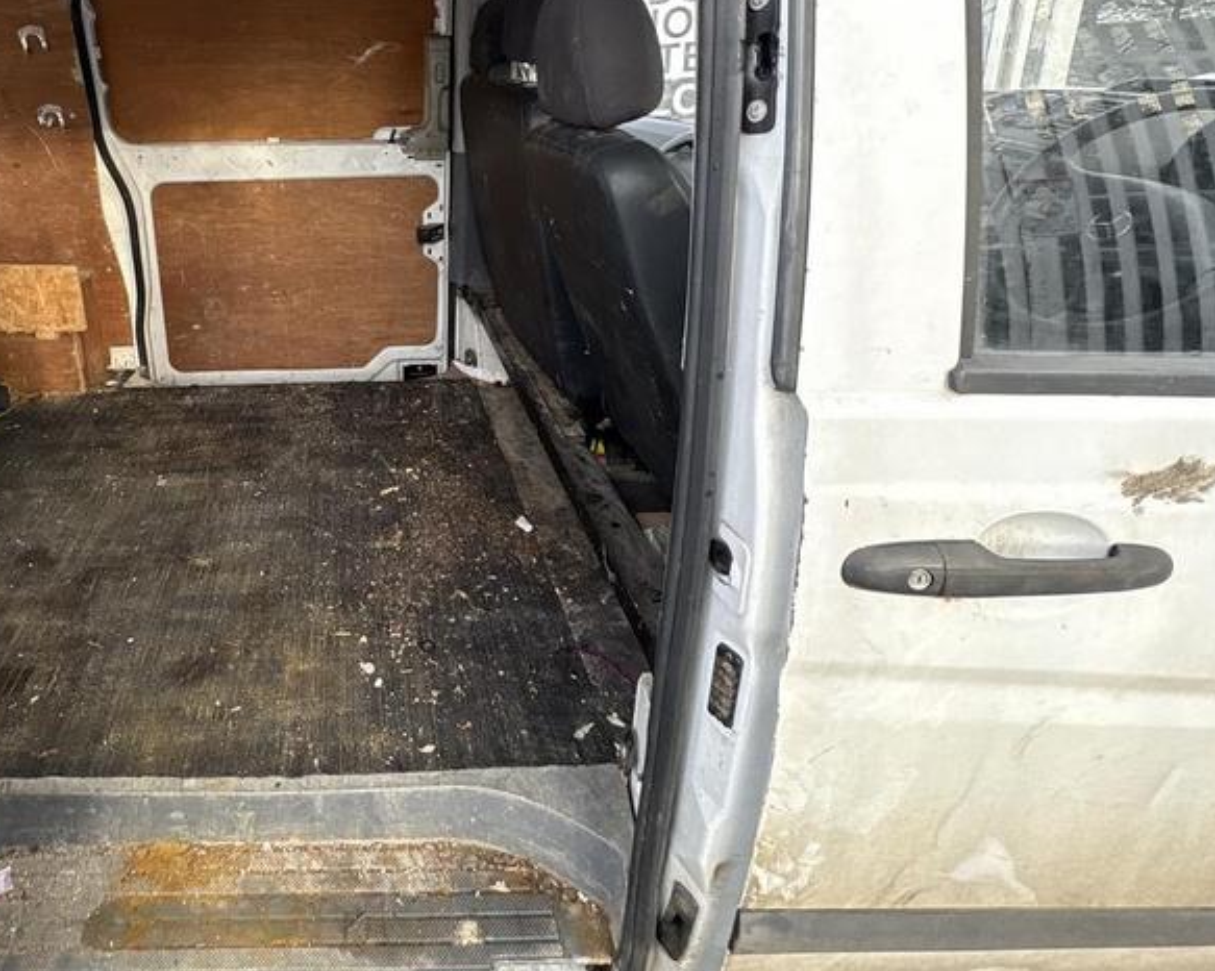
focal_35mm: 21
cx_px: 338
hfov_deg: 73.4
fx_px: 755
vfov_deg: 63.0
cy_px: 288
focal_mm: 2.22
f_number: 2.2
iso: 125
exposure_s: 1/133
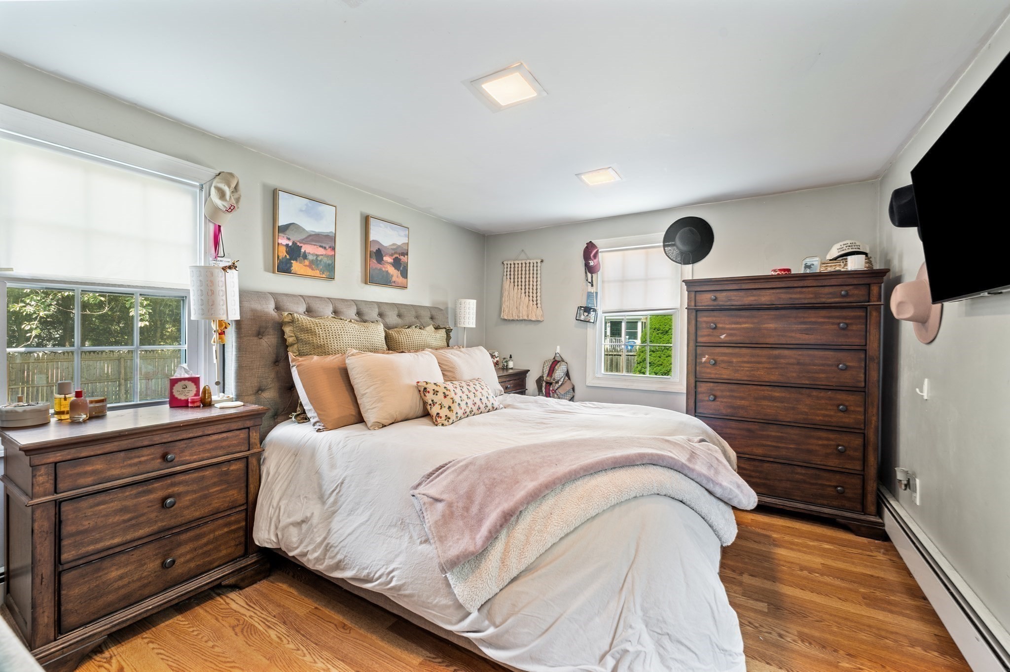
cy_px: 336
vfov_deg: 81.1
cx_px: 505
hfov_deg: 104.3
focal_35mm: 14
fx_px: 393
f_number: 8
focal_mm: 14
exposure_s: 3
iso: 100
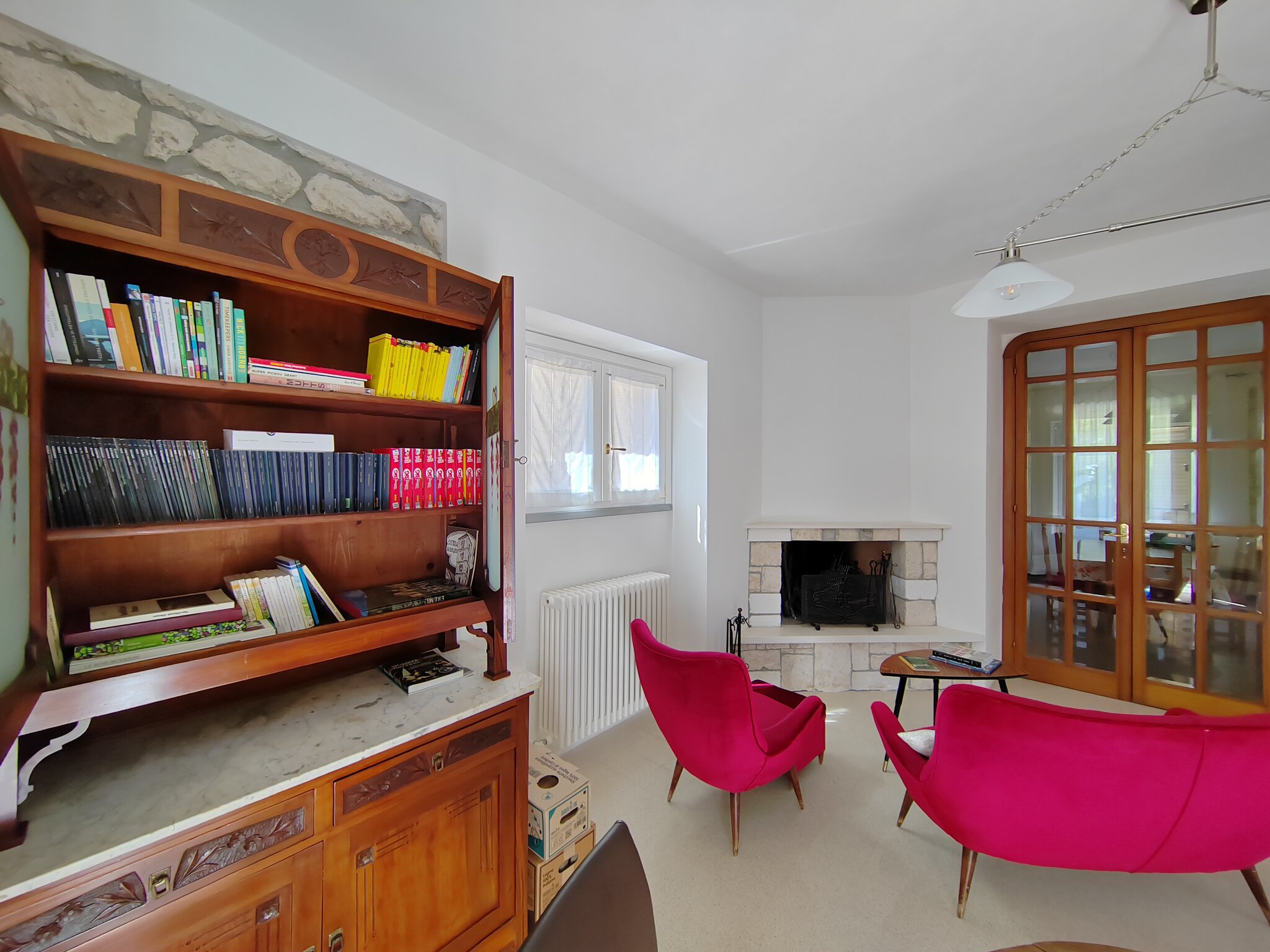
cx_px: 635
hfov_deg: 106.2
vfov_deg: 89.9
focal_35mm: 13
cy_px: 476
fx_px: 477
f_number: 2.2
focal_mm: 2.16
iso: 184
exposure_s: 1/100
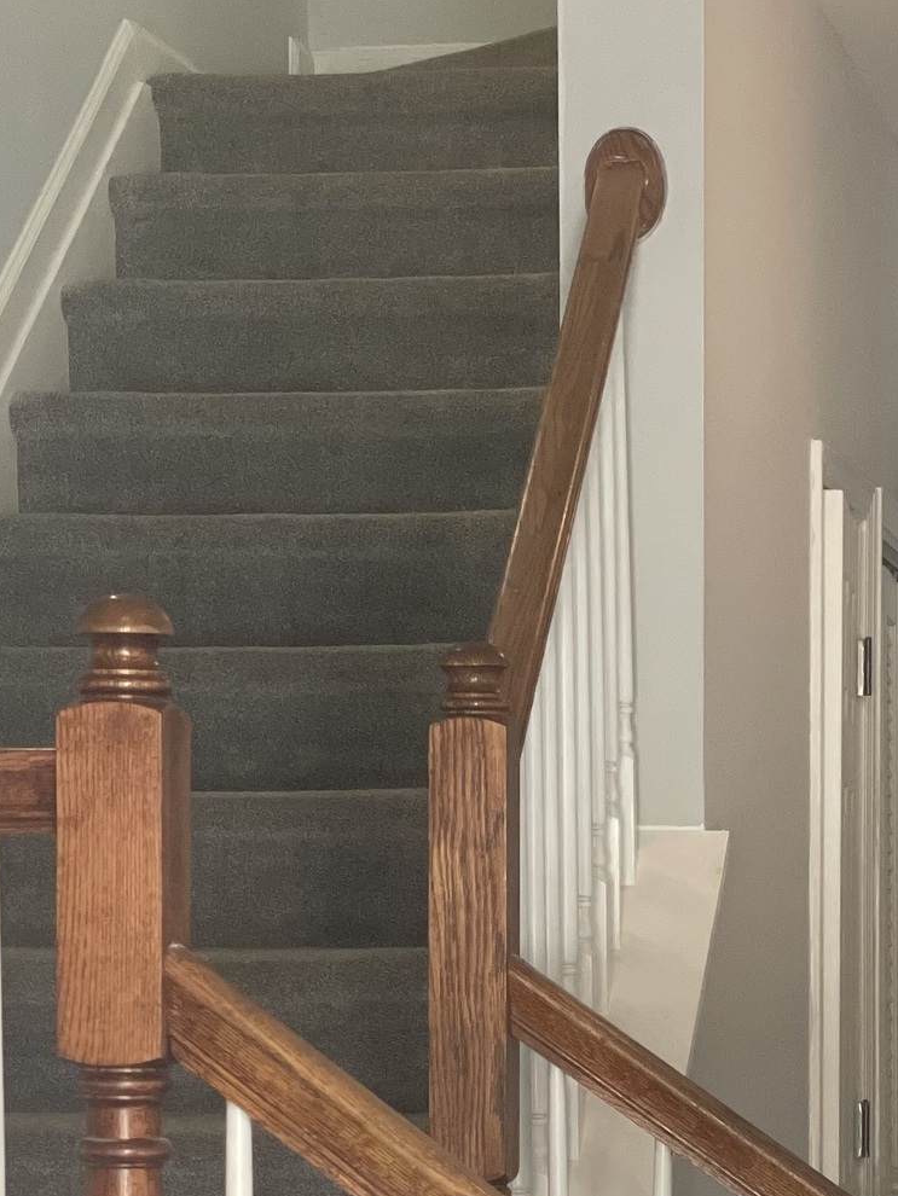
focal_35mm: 121
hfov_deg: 12.2
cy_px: 1156
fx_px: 4183
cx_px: 726
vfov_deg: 16.0
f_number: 2
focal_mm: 6
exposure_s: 1/120
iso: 200
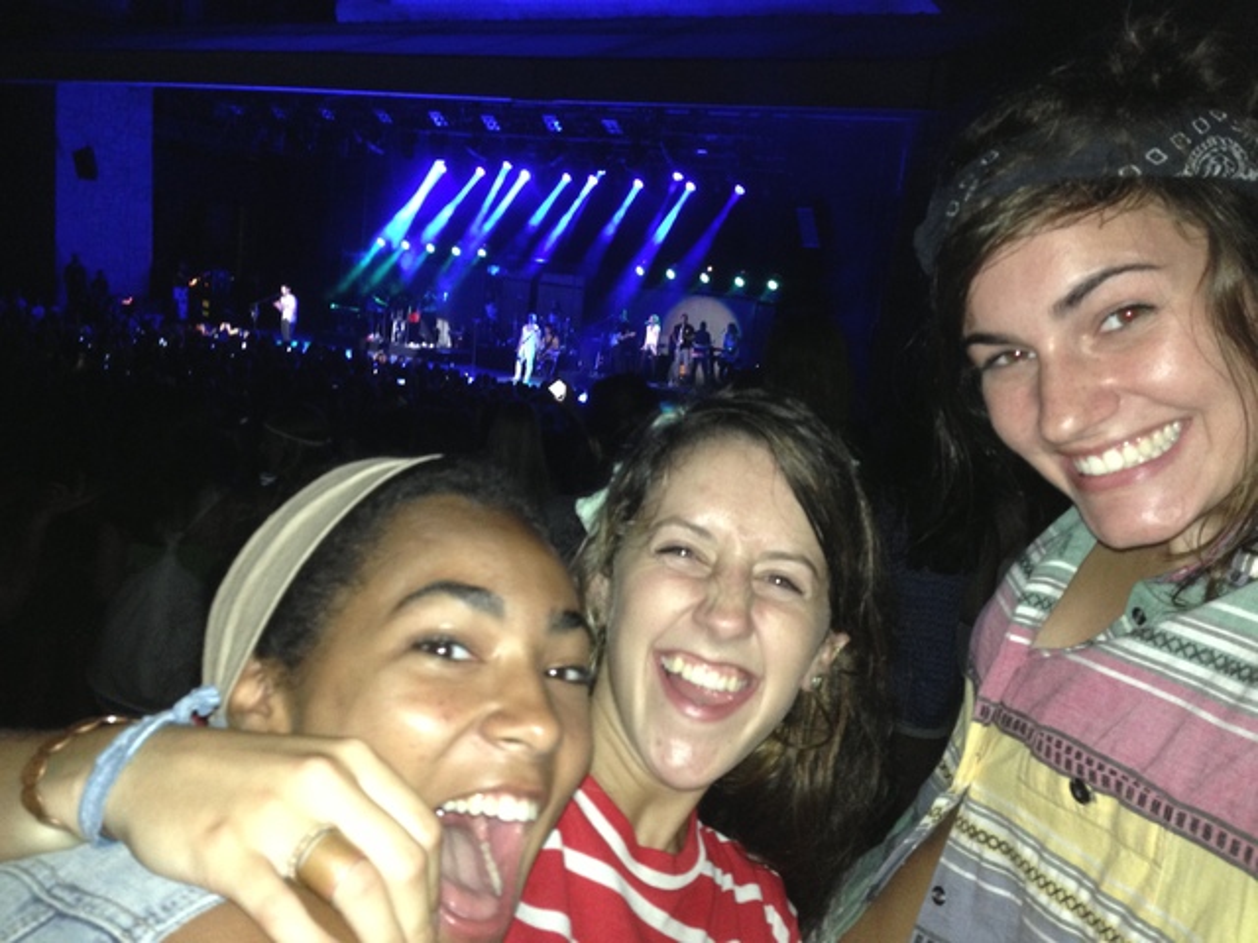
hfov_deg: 55.4
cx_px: 629
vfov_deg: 42.9
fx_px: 1199
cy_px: 472
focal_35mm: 33
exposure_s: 1/16
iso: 200
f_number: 2.4
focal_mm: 4.13
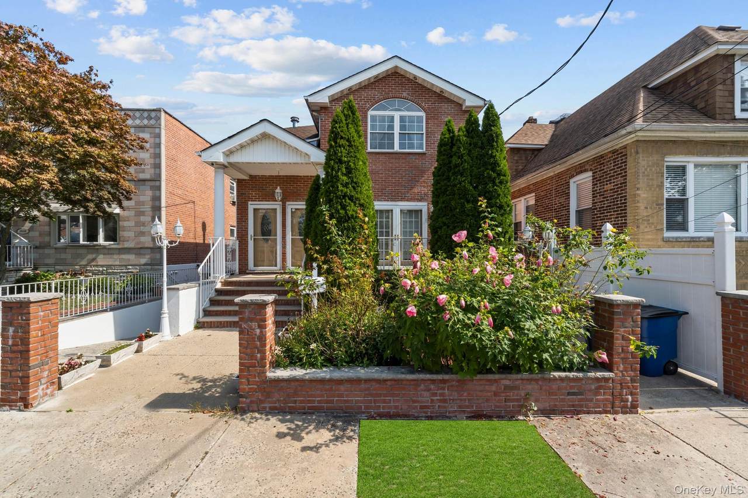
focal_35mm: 14
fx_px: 291
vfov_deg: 81.2
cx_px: 374
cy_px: 249
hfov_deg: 104.3
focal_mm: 14
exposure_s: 1/2000
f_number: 10
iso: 640
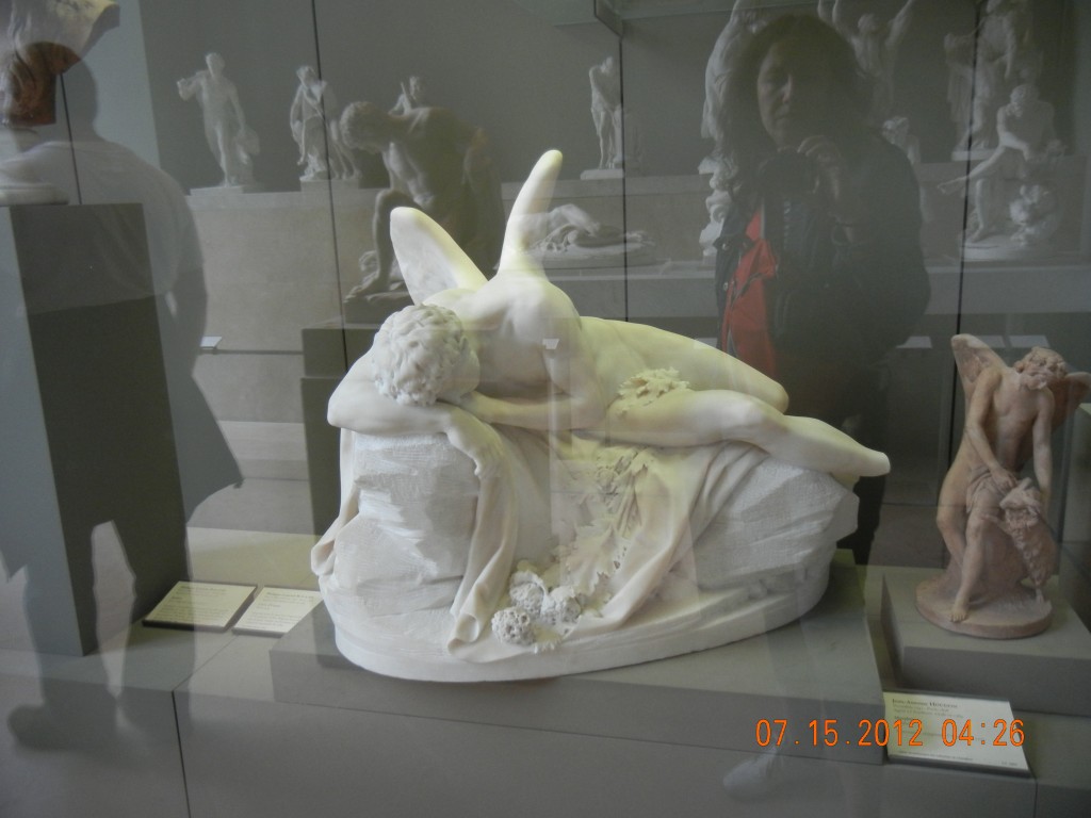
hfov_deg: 60.0
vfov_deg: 46.8
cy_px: 409
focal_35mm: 30
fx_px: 946
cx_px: 546
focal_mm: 5.4
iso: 348
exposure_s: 1/51.6
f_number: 3.5
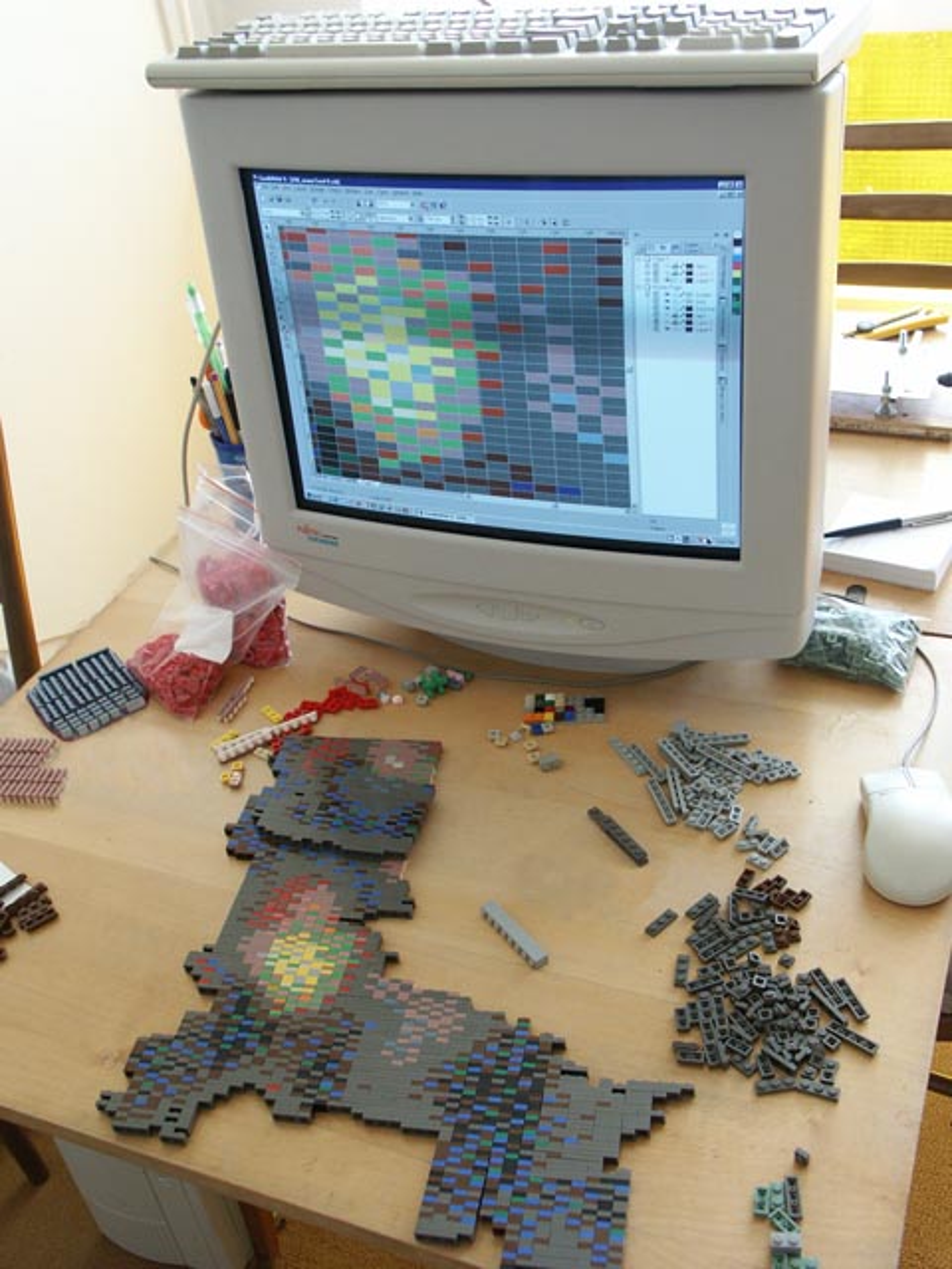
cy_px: 634
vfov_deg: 50.1
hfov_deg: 38.7
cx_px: 476
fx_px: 1357
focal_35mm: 37
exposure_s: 1/45
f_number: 2.8
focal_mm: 9.74
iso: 160
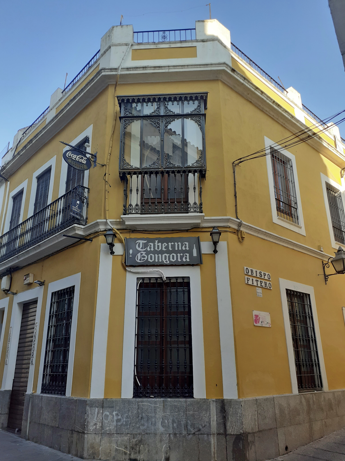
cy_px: 230
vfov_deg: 65.3
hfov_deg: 51.4
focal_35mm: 27
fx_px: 359
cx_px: 172
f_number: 1.9
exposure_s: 1/223
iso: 40
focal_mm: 3.6
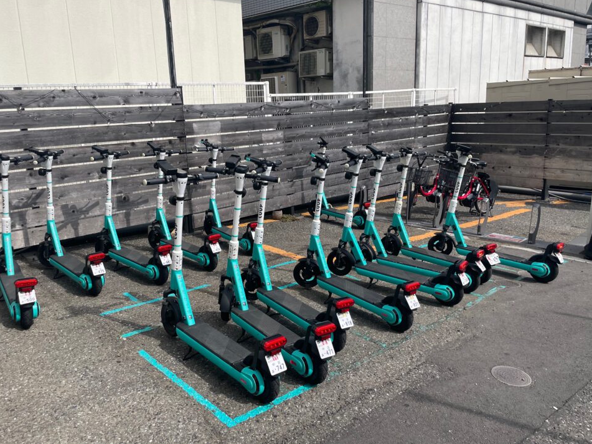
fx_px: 479
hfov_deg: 63.4
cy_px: 213
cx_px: 276
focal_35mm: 28
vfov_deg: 49.7
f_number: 1.6
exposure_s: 1/3509
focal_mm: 4.2
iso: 32
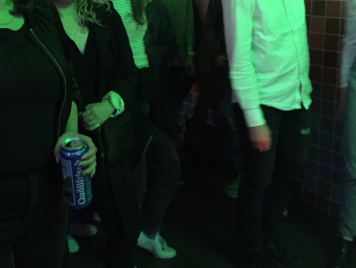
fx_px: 484
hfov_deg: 40.0
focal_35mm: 47
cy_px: 52
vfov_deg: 30.1
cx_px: 123
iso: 1000
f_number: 2.2
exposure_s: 1/17
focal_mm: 4.15
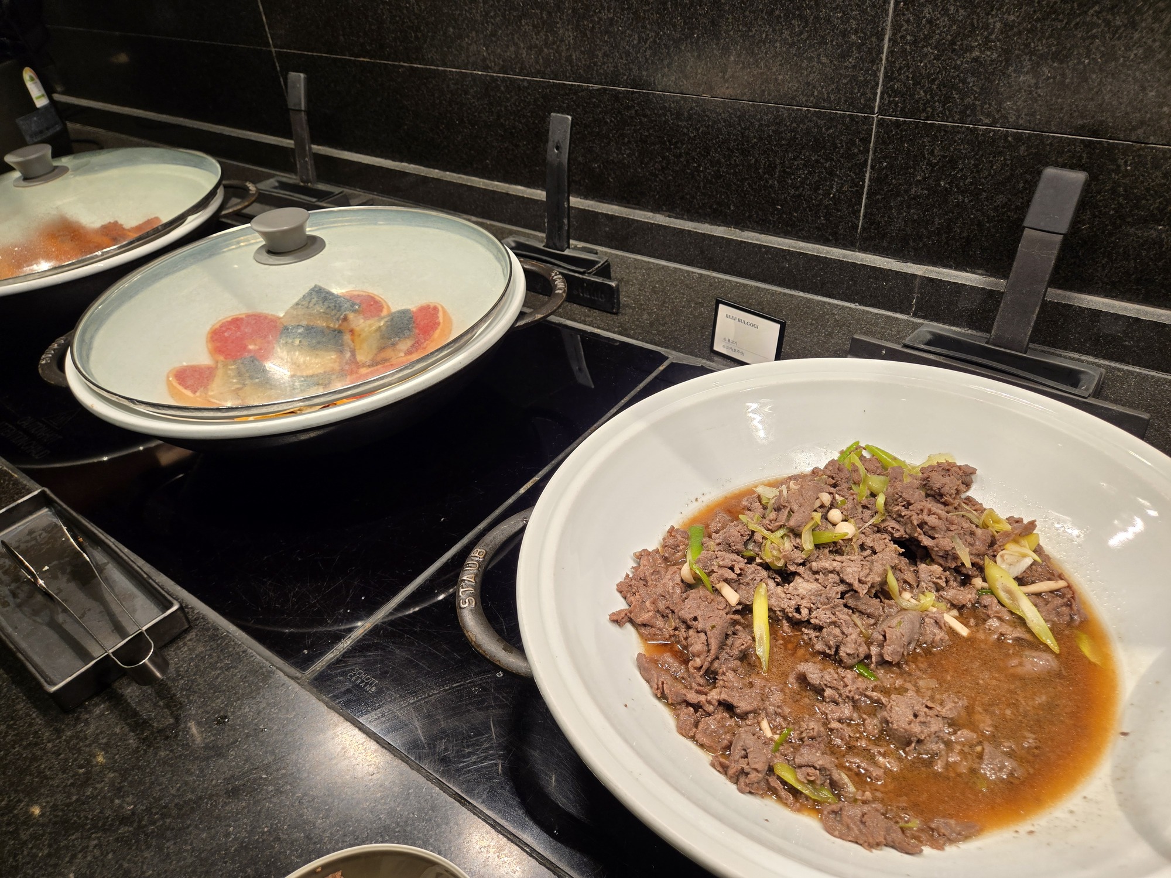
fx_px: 778
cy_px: 439
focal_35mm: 23
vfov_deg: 58.9
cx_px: 586
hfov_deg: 73.9
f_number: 1.8
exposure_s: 1/120
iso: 64
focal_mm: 5.4
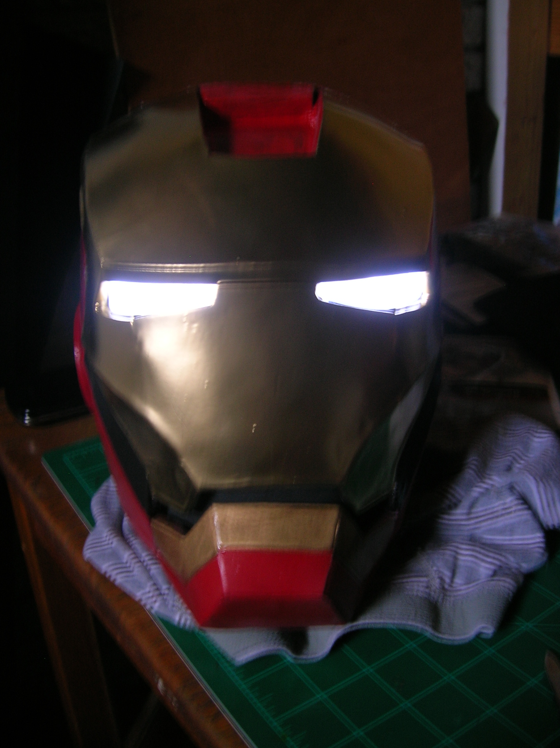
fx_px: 734
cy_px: 374
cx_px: 280
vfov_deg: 54.0
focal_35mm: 34
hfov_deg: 41.7
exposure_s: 1/1.9
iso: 55
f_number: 2.9
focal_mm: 5.7
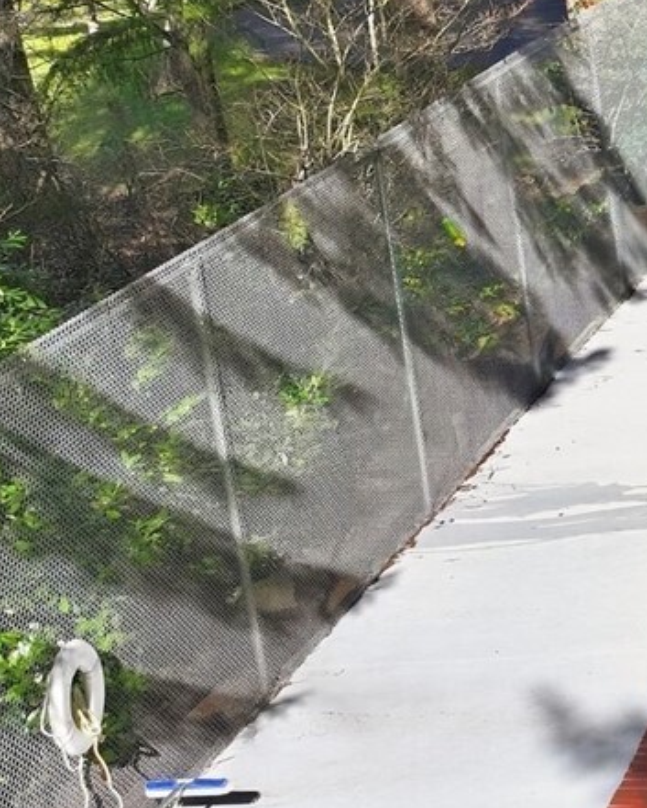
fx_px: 2034
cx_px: 1189
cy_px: 457
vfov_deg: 22.5
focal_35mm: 85
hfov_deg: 15.4
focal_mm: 12.3
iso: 140
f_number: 2.8
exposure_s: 1/2000
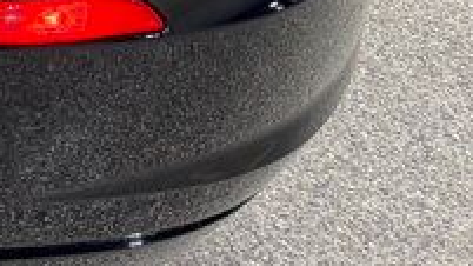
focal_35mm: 133
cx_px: -715
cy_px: -308
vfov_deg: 8.5
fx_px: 1668
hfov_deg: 12.3
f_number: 1.78
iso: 100
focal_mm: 6.76
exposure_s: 1/120
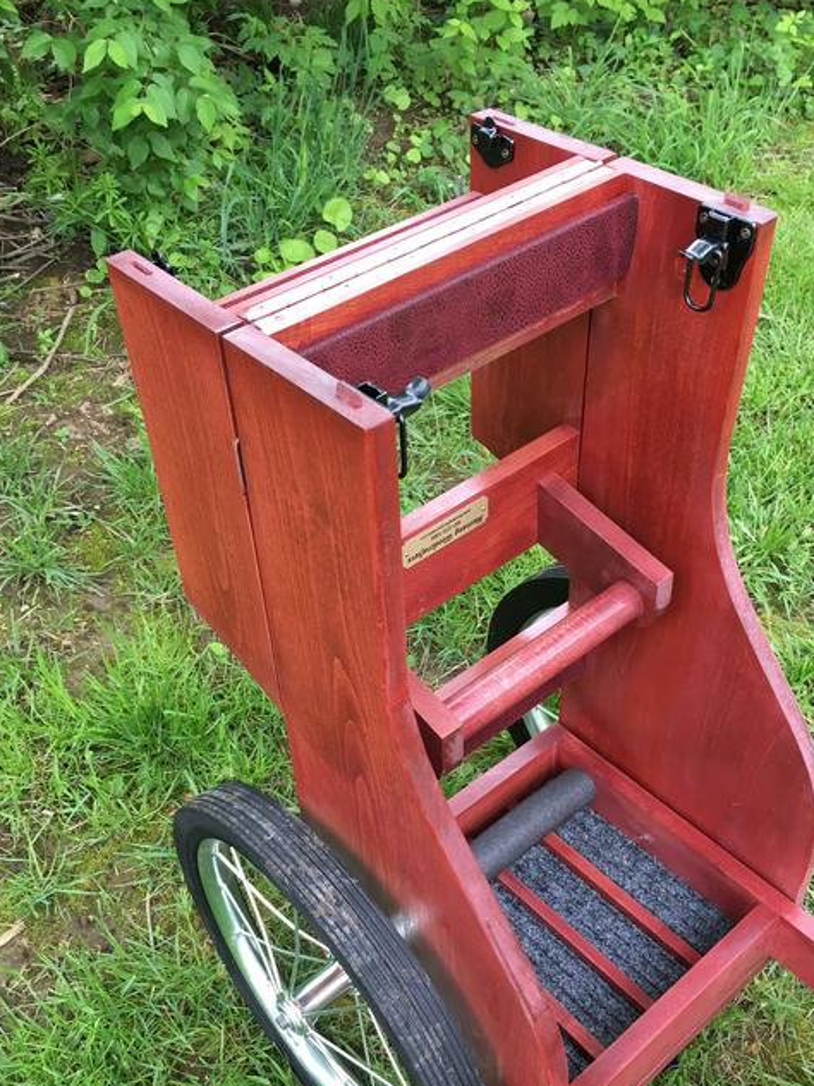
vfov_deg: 51.3
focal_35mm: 36
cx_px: 386
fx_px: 1129
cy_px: 601
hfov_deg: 39.6
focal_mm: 4.15
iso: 25
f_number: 2.2
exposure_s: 1/40
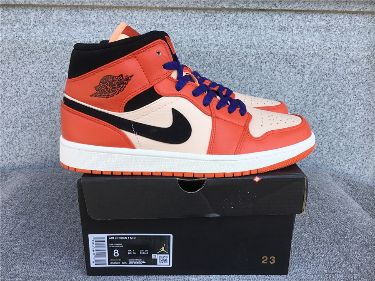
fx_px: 336
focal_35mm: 31
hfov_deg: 58.4
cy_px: 140
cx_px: 188
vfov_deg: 45.4
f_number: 2.4
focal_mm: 3.3
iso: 25
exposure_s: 1/292
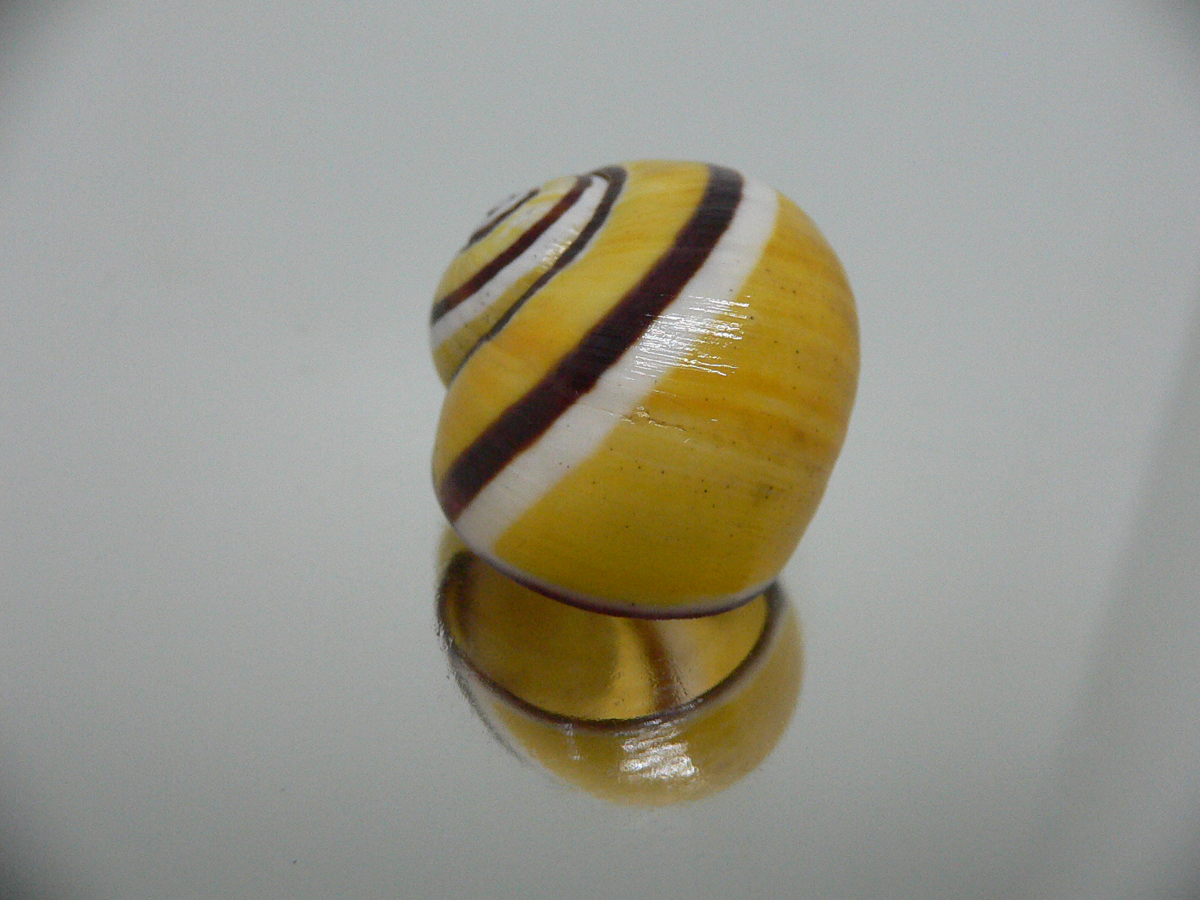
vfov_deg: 40.7
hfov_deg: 52.6
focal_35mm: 35
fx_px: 1213
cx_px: 600
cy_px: 450
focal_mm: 4.6
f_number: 2.8
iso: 200
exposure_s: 1/60
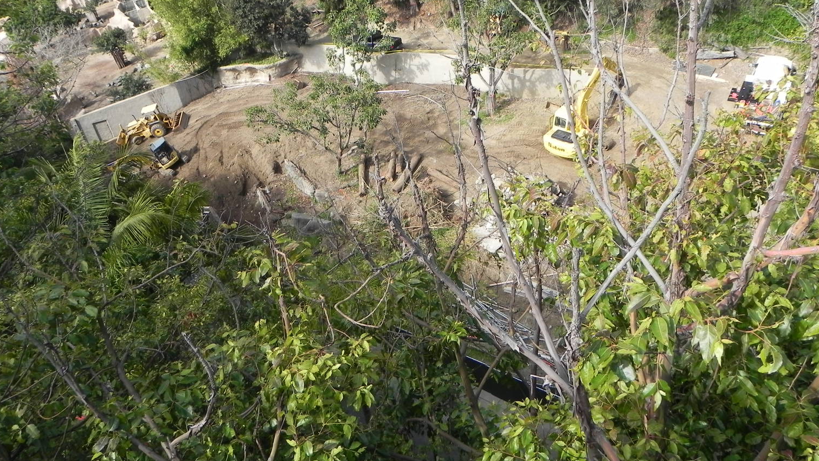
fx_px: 652
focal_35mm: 30
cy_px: 154
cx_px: 402
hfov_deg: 64.3
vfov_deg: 38.5
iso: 160
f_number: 5.6
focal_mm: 4.6
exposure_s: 1/276
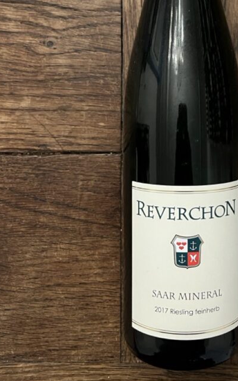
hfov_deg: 28.7
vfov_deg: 43.5
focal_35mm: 44
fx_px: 456
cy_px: 85
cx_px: 186
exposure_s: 1/50
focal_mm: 5.1
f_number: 1.6
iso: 400
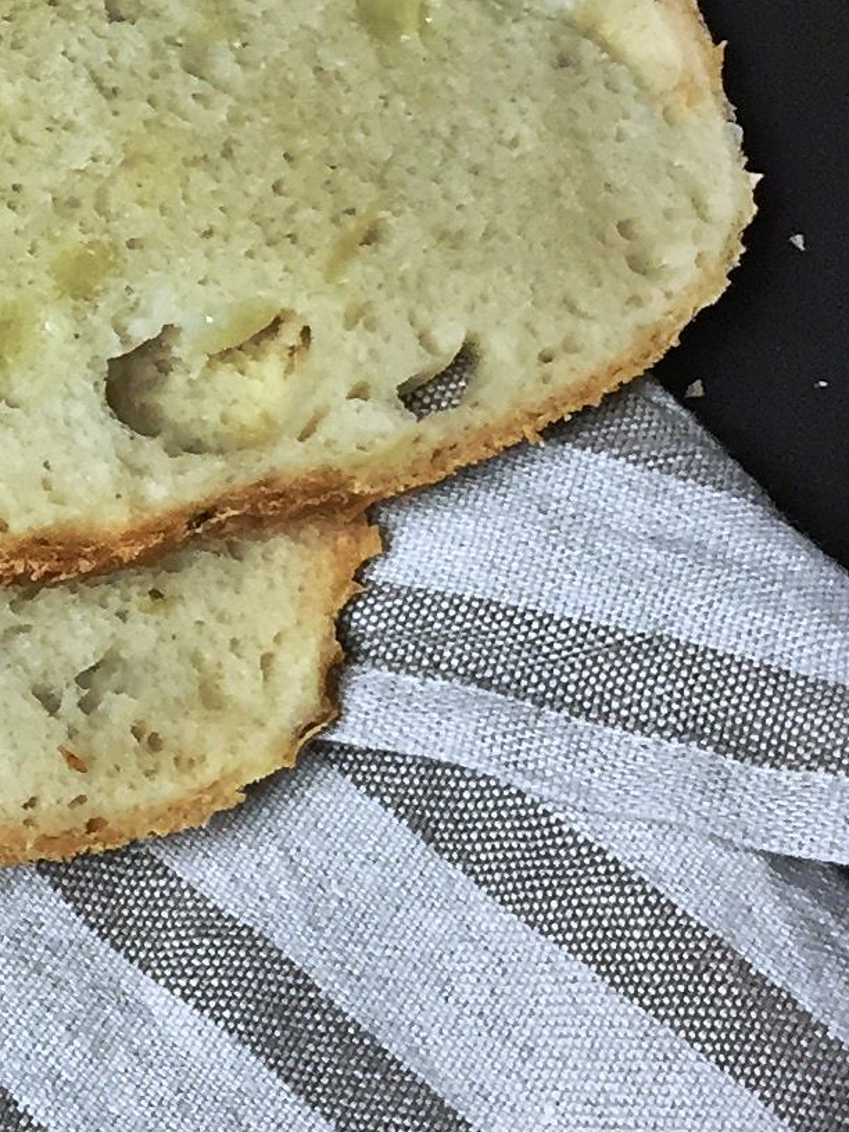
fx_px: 3793
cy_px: 51
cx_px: -587
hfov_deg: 11.9
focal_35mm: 116
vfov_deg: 16.7
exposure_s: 1/33
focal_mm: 4.15
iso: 50
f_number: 2.2
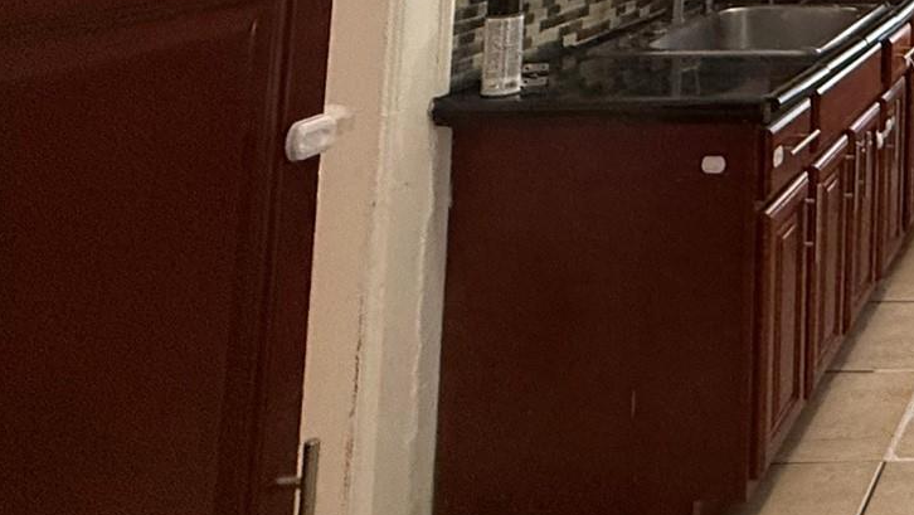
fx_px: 1043
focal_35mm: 43
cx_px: 1204
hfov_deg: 33.6
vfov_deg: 23.1
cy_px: -233
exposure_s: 1/120
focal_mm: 2.22
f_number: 2.2
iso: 500
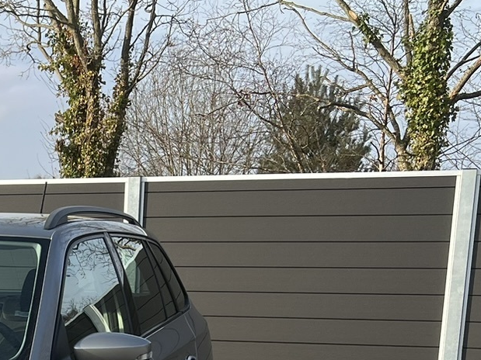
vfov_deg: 16.1
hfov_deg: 20.9
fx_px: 1195
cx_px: -127
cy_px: 490
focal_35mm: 86
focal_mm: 5.7
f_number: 1.5
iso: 50
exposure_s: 1/1901
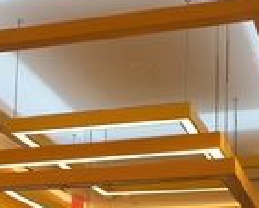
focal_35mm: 90
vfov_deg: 16.2
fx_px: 690
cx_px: 117
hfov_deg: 21.2
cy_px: 269
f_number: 2.2
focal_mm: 4.15
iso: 32
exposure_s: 1/60
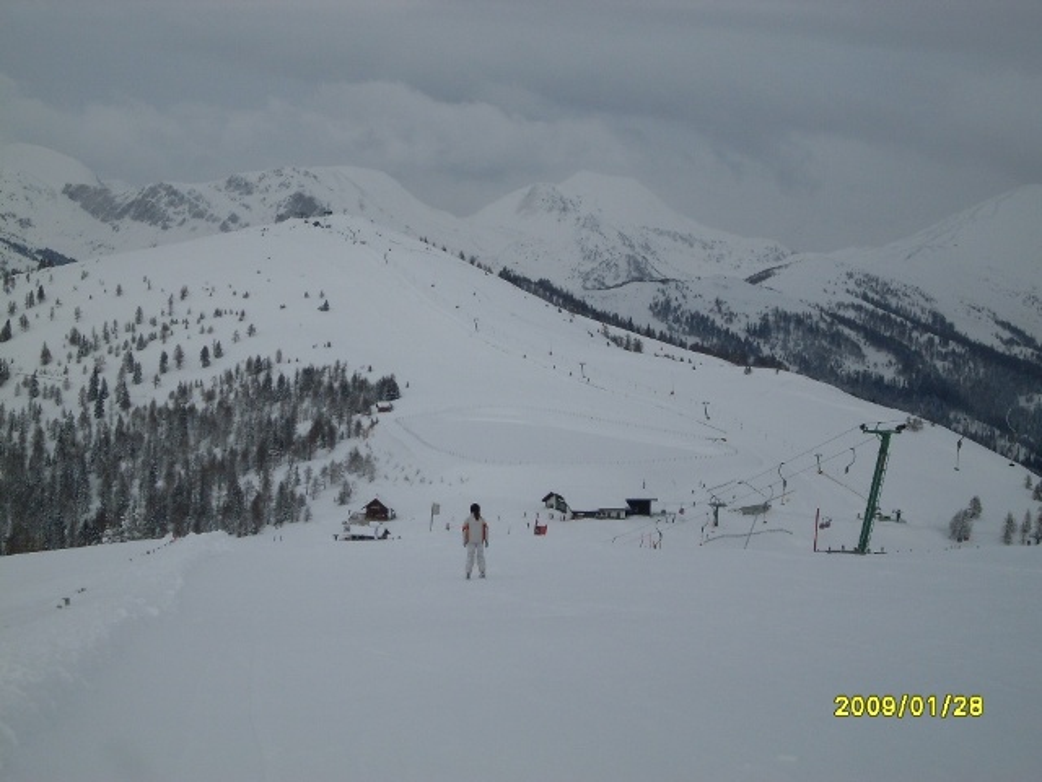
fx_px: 2438
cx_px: 521
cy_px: 391
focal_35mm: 81
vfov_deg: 18.2
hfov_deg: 24.1
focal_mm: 13.5
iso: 80
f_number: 4
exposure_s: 1/1500
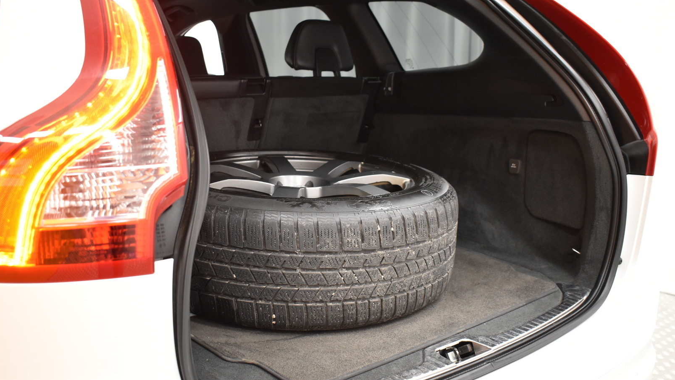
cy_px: 219
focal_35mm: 38
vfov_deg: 31.1
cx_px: 337
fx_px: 680
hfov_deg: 52.8
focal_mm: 24
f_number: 4
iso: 2000
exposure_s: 1/40
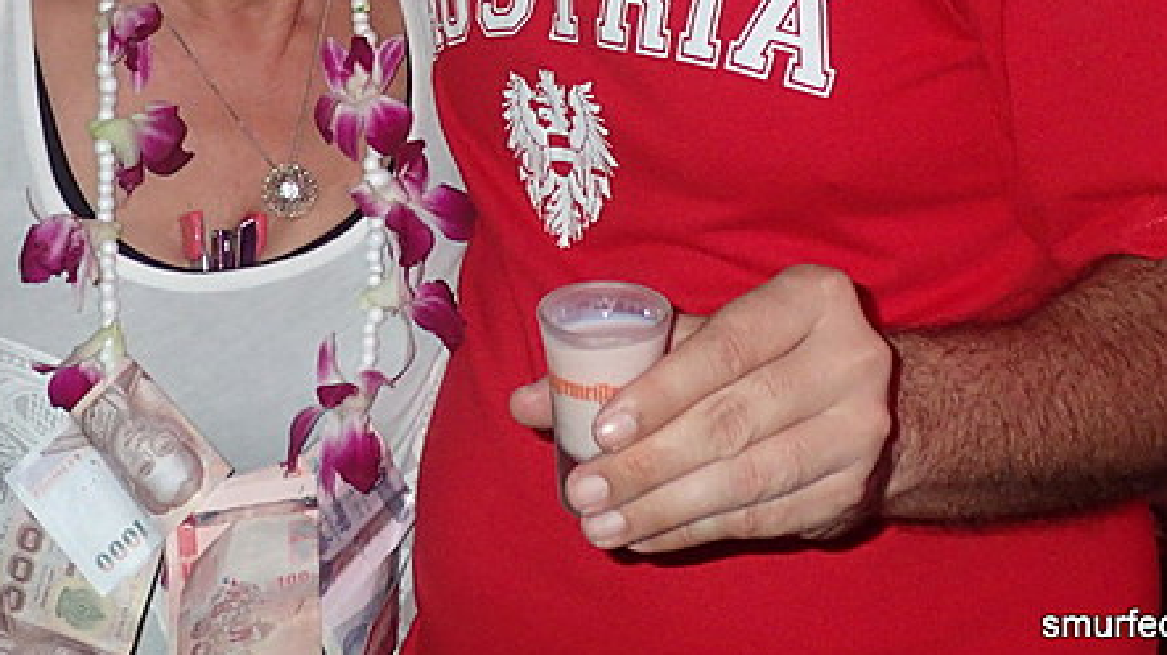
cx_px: 388
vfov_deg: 15.6
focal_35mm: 75
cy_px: -103
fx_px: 2319
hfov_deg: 28.1
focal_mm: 6.86
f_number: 2.7
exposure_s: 1/40
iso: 400
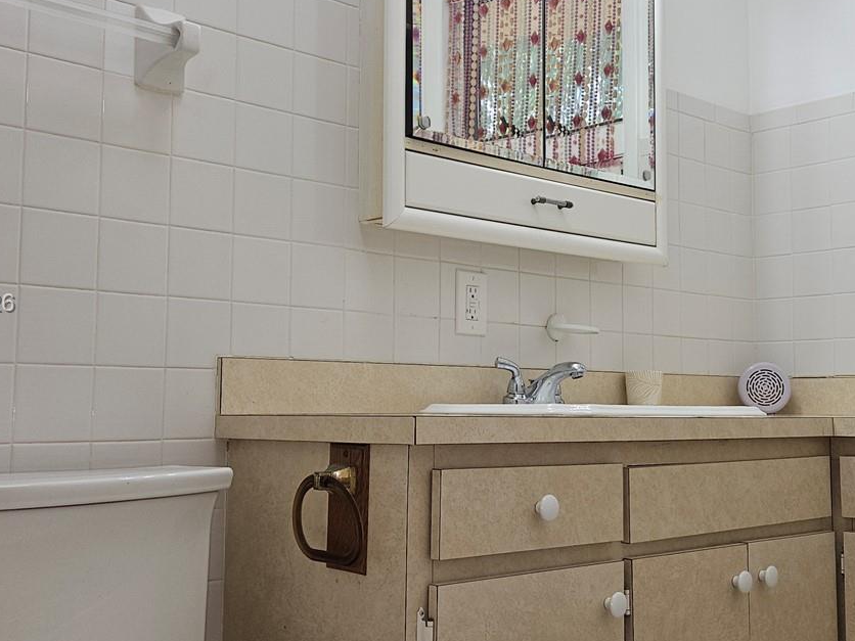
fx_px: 1087
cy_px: 305
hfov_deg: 42.7
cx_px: 514
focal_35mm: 44
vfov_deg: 32.9
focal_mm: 5.4
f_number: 1.8
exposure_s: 1/60
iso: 25
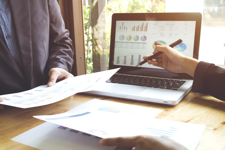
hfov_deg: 43.6
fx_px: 281
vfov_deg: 29.9
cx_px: 112
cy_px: 75
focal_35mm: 45
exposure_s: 1/30
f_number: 6.4
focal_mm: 30.2
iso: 250
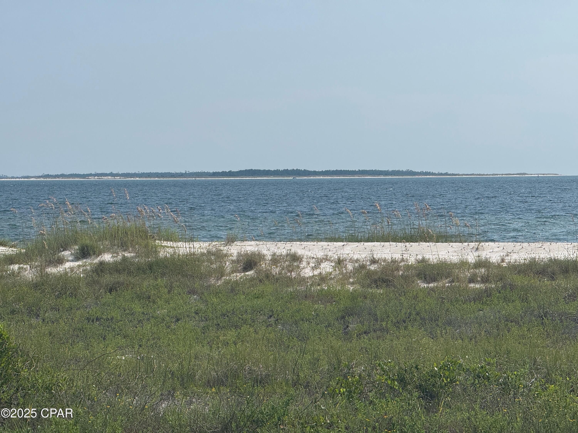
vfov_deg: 12.3
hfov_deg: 16.4
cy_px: 216
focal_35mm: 120
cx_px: 289
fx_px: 2004
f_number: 2.8
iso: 50
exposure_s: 1/3195
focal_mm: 15.66
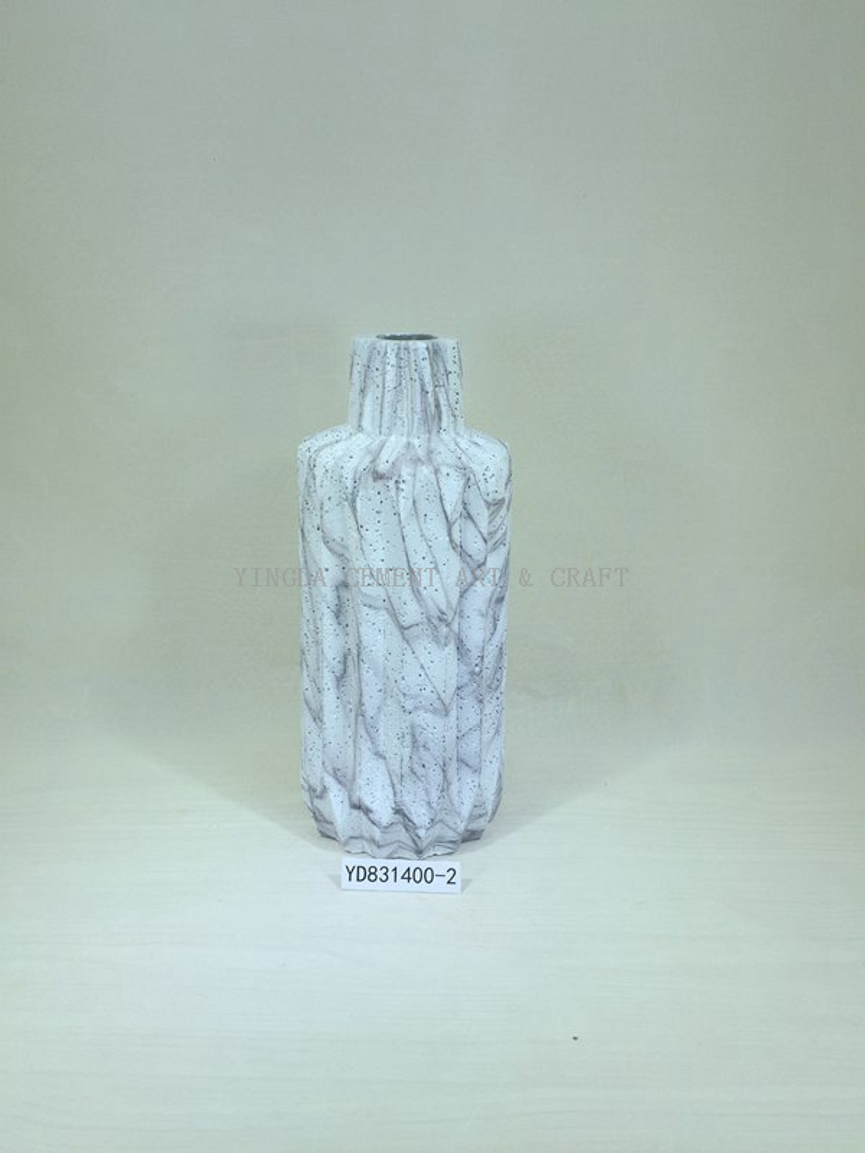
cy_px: 576
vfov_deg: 61.7
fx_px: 966
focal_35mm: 29
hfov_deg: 48.2
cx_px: 432
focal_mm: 4.15
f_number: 2.2
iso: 32
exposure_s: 1/599
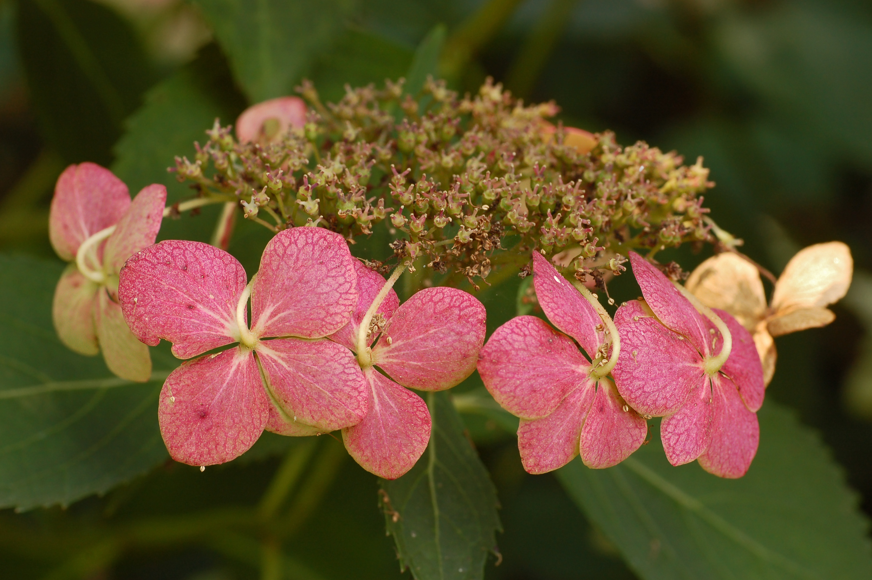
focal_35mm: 107
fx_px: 2590
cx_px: 436
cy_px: 291
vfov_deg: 12.8
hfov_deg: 19.1
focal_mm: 70
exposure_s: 1/60
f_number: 8
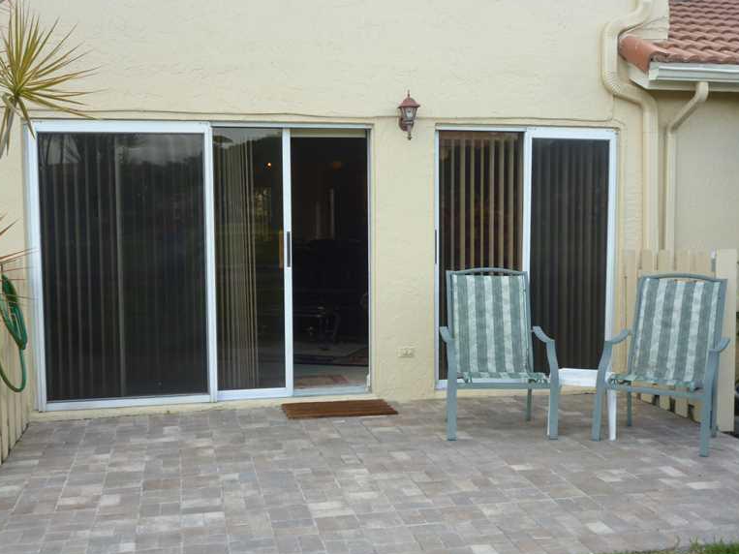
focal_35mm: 43
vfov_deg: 33.6
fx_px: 918
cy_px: 283
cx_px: 380
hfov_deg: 43.9
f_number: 3.7
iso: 100
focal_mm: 7.3
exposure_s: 1/125
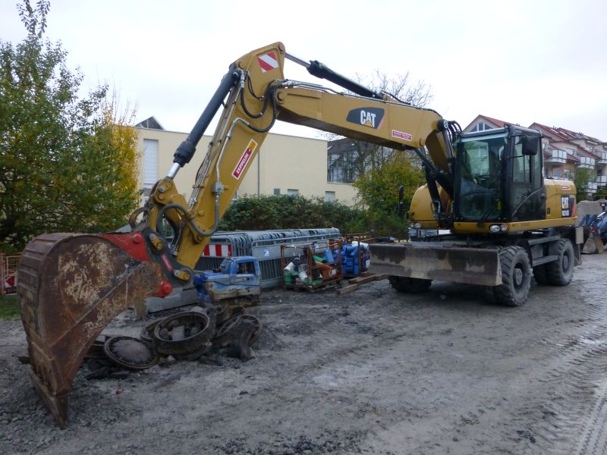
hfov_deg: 71.6
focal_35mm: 24
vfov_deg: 56.8
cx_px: 304
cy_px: 228
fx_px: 421
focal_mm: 4.3
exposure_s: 1/60
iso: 400
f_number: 3.3
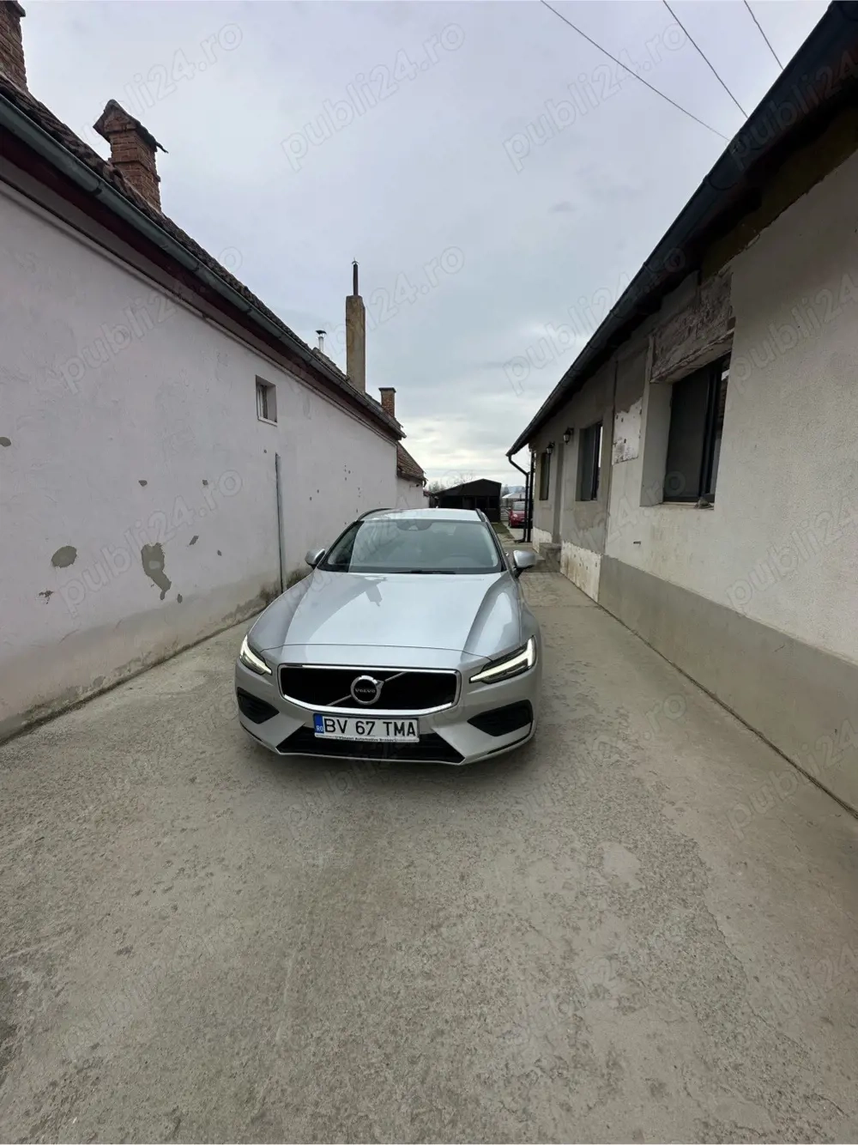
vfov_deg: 102.1
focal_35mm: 14
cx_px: 429
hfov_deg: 85.7
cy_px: 572
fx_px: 463
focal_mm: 2.22
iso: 40
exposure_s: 1/633
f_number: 2.2
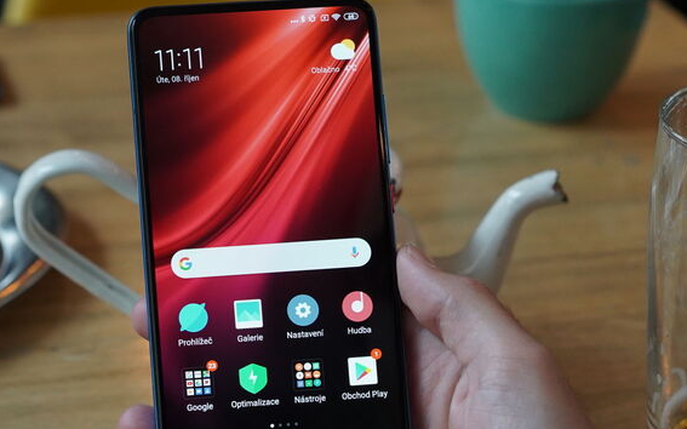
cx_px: 285
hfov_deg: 21.8
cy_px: 288
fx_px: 1778
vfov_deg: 13.7
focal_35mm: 95
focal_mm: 55
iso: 2000
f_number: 5
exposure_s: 1/160
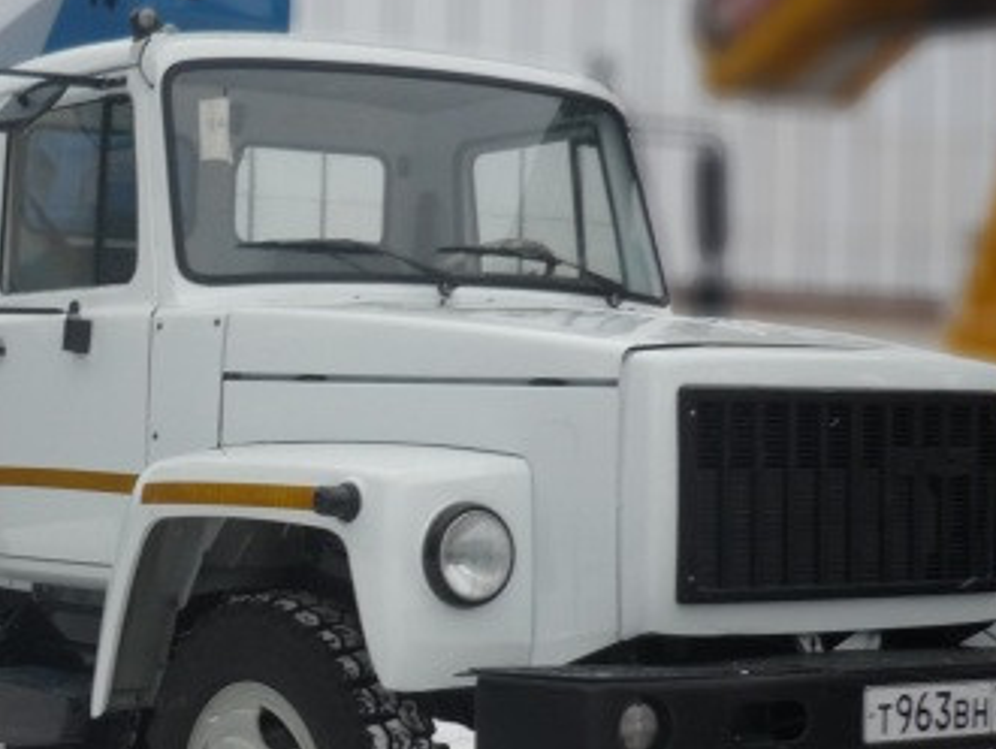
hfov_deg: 23.4
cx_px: -3
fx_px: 2304
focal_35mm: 80
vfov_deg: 18.4
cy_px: 447
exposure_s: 1/80
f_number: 2.8
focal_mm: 5.5
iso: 100
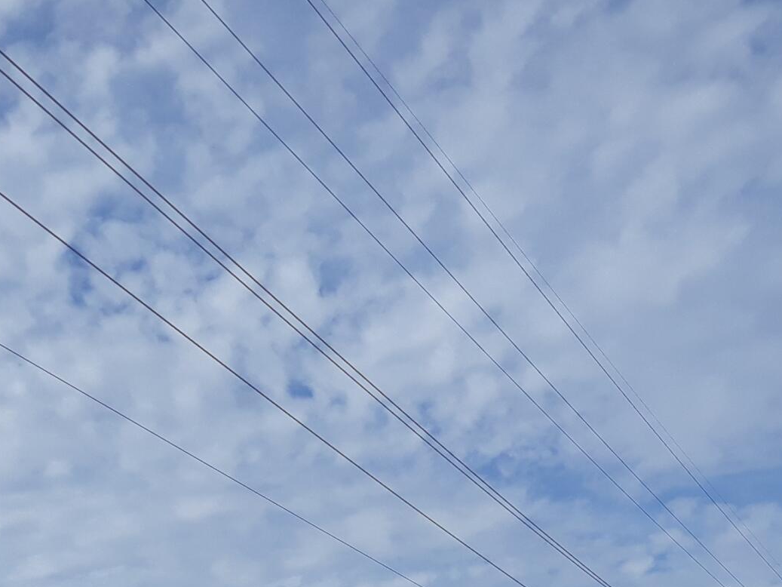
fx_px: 1830
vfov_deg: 16.9
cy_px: 811
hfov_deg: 24.0
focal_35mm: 81
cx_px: 523
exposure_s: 1/3077
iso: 40
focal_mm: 3.7
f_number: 1.7
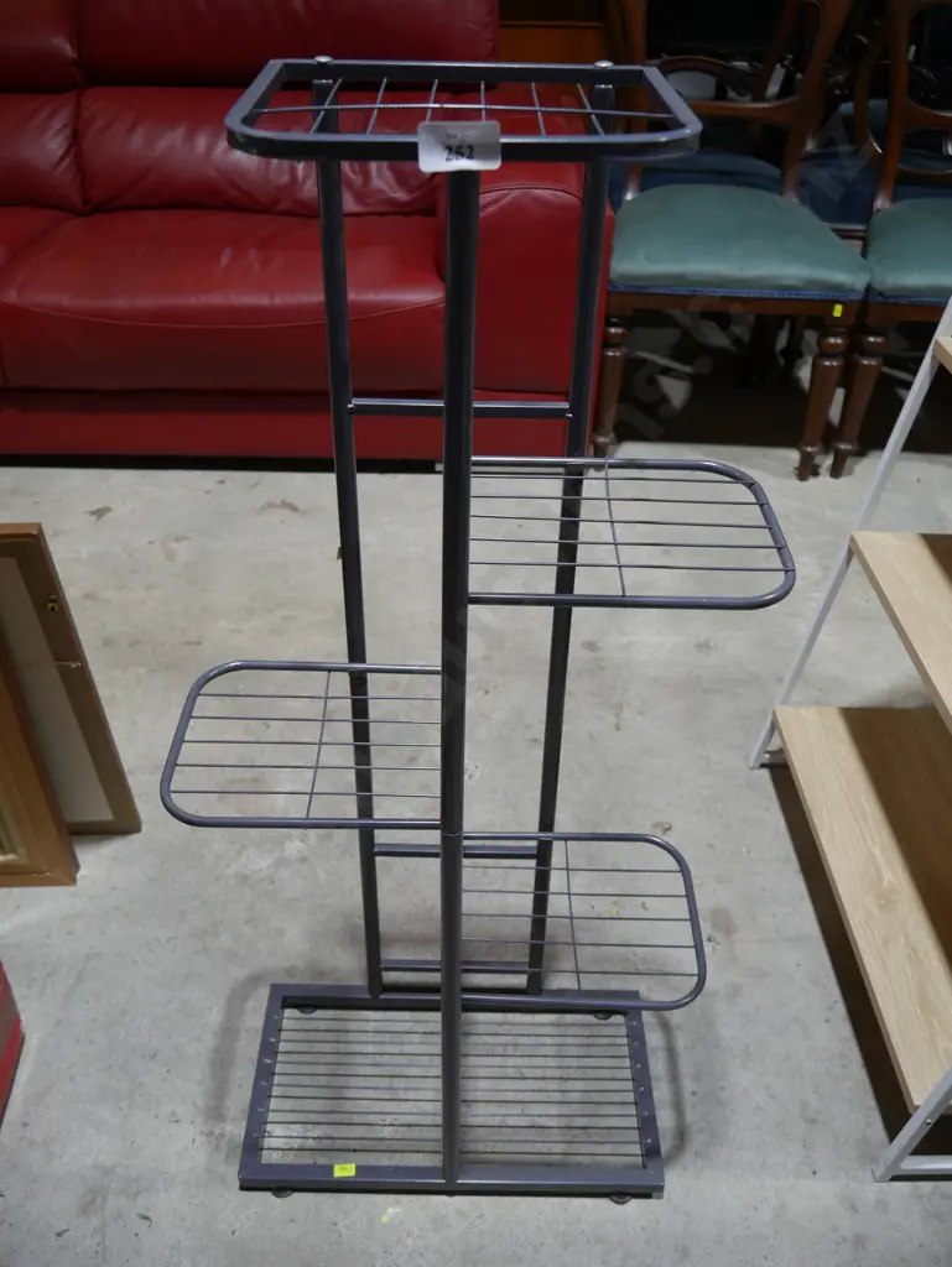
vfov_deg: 59.9
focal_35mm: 30
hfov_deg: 46.8
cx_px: 476
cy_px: 634
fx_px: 1099
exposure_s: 1/80
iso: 200
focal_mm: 15
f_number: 3.6
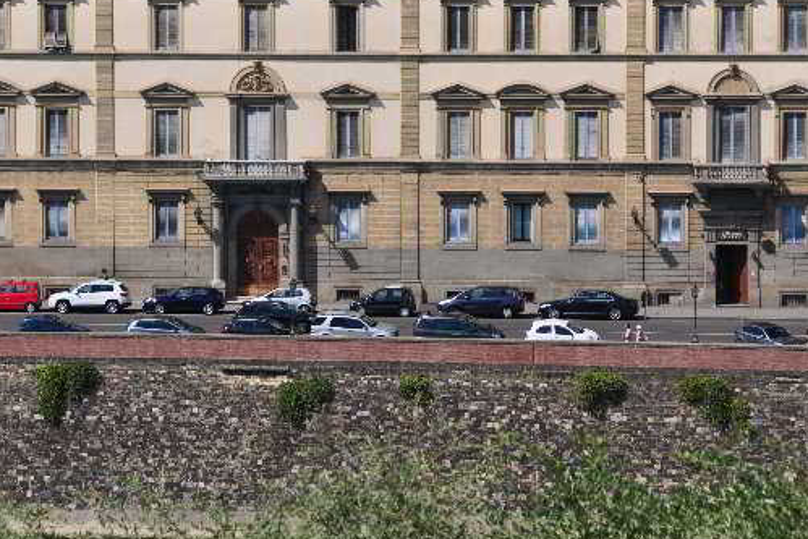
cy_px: 135
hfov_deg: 6.6
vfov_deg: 4.4
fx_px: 7004
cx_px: 270
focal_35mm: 312
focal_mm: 130
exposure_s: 1/1000
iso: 200
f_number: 8
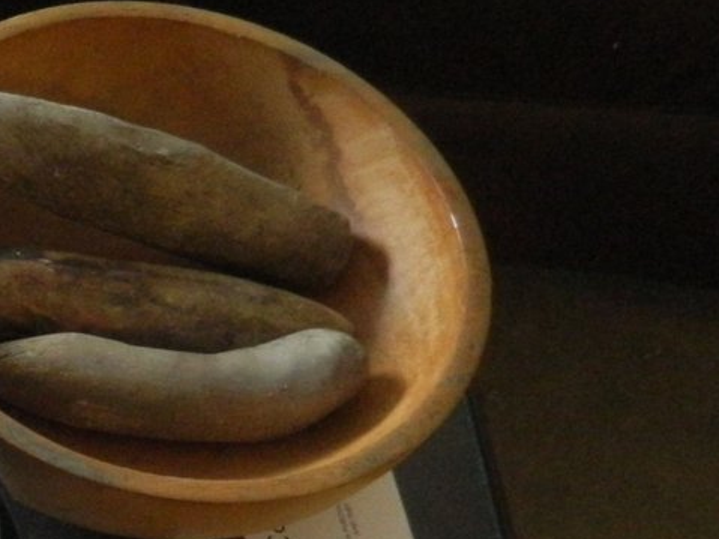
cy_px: 607
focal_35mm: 79
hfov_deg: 20.9
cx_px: -366
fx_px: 1640
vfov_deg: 17.9
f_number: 3.1
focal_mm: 4.5
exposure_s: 1/25
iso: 400
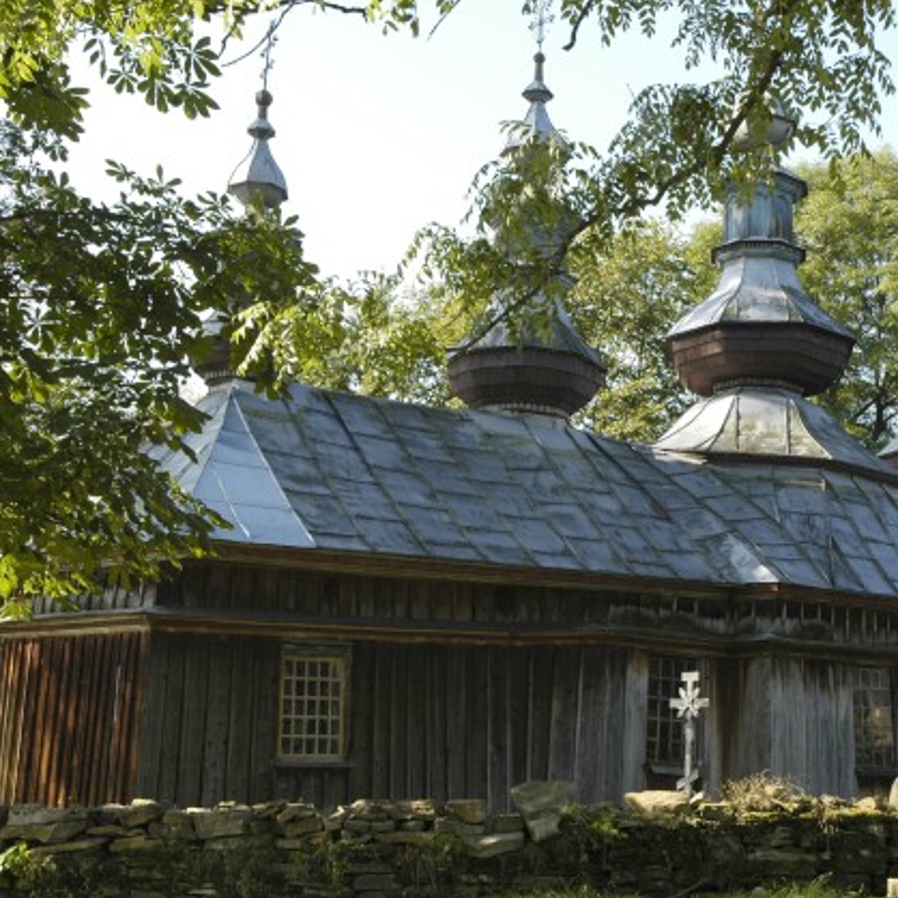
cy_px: 455
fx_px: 1545
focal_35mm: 53
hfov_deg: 32.1
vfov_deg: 32.4
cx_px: 606
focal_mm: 27
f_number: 8
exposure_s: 1/100
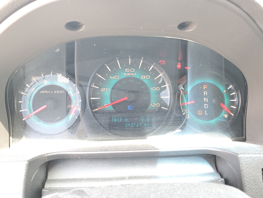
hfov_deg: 67.3
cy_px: 99
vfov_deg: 53.1
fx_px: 198
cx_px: 132
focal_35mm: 26
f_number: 1.5
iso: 132
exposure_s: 1/60.2
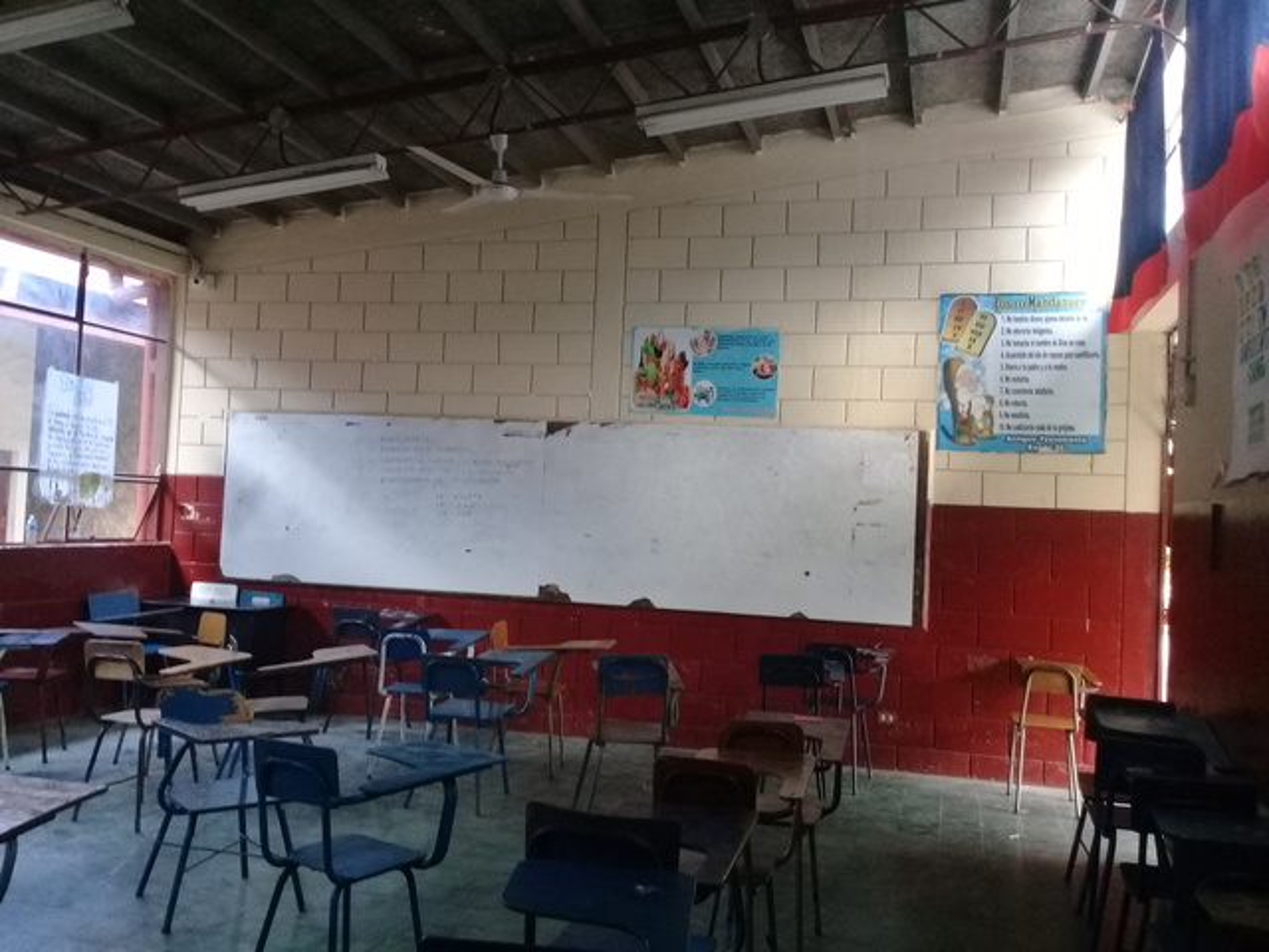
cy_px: 476
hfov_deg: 58.4
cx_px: 634
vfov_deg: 45.4
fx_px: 1136
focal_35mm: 31
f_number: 2.2
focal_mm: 3.3
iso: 200
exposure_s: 1/17
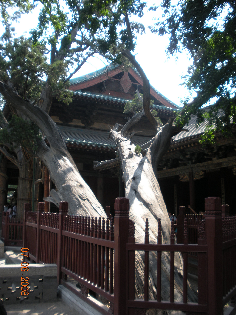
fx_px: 327
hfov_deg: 39.7
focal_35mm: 36
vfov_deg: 51.4
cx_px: 118
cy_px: 158
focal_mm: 6.3
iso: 64
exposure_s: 1/157
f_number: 3.5
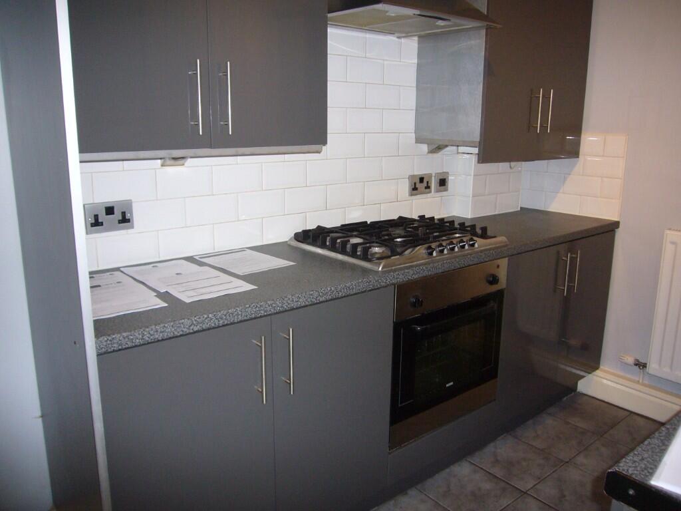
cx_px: 340
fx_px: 551
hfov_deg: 63.4
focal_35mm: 28
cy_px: 256
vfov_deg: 49.7
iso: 160
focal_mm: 4.6
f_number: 2.8
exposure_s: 1/30
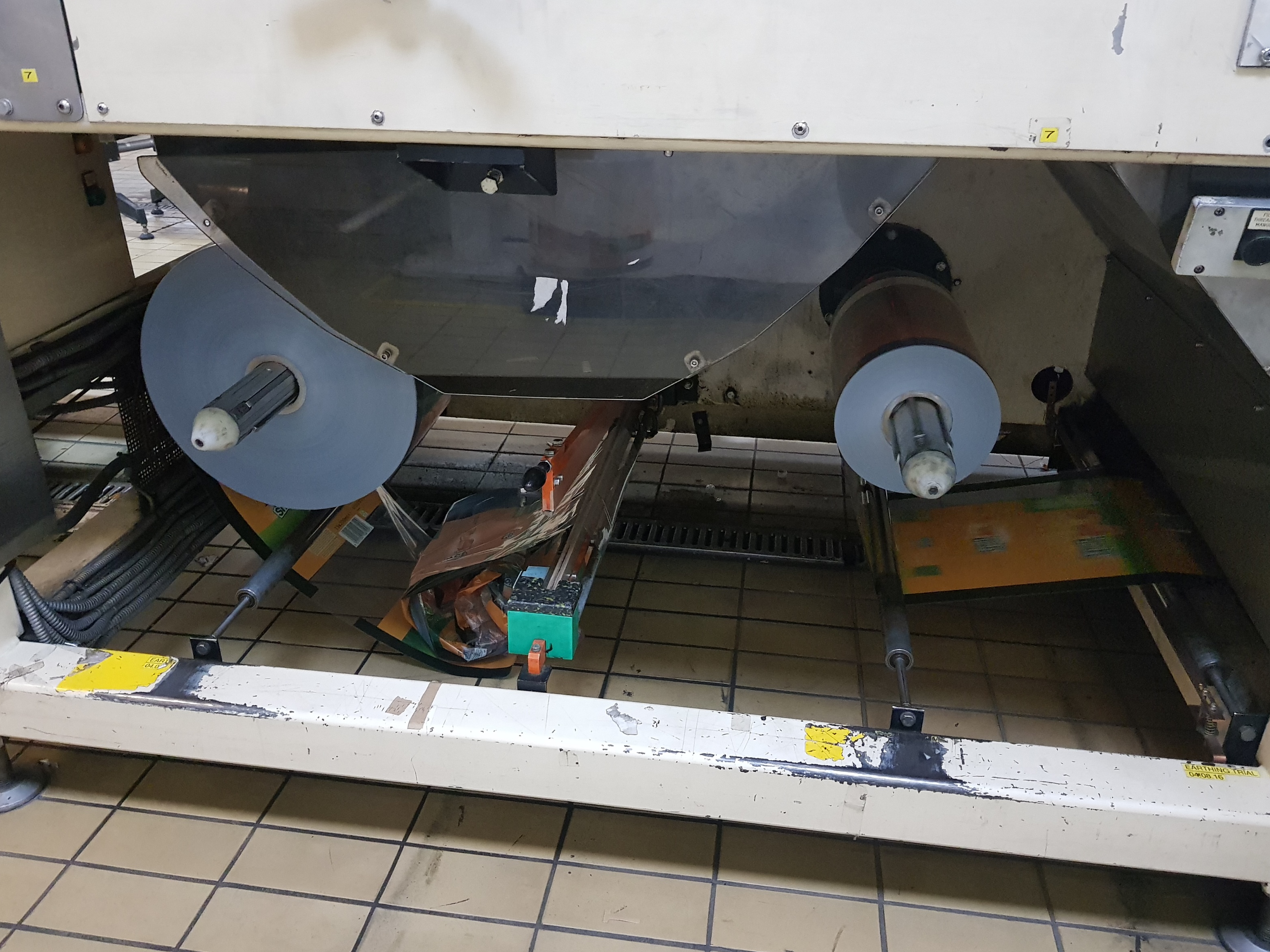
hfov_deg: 65.3
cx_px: 628
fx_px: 991
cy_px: 492
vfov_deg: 51.3
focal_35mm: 27
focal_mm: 4.3
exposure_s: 1/50
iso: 500
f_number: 1.7
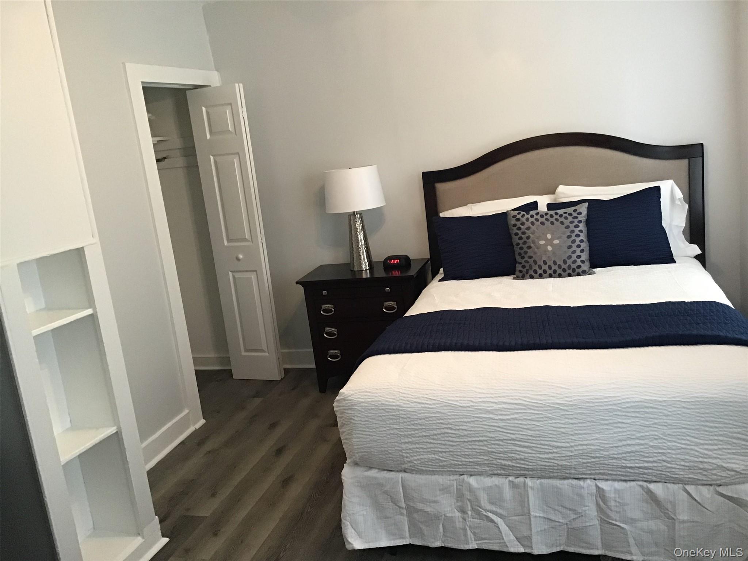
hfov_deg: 58.4
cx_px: 374
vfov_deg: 45.4
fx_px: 670
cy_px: 280
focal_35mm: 31
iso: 125
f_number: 2.4
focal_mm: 3.3
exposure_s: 1/30
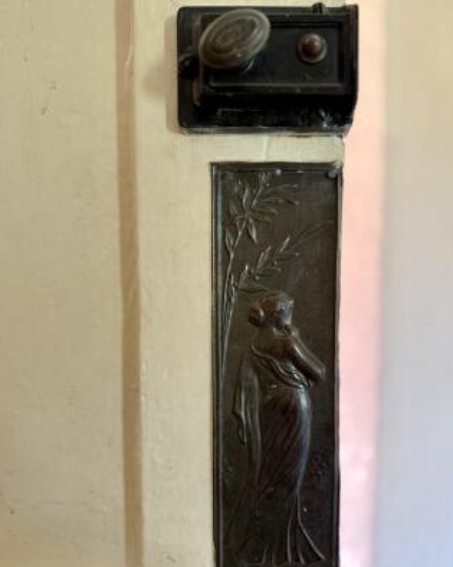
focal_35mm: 26
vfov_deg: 66.0
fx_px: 436
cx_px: 233
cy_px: 303
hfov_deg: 54.9
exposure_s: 1/50
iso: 200
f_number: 1.78
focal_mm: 6.76
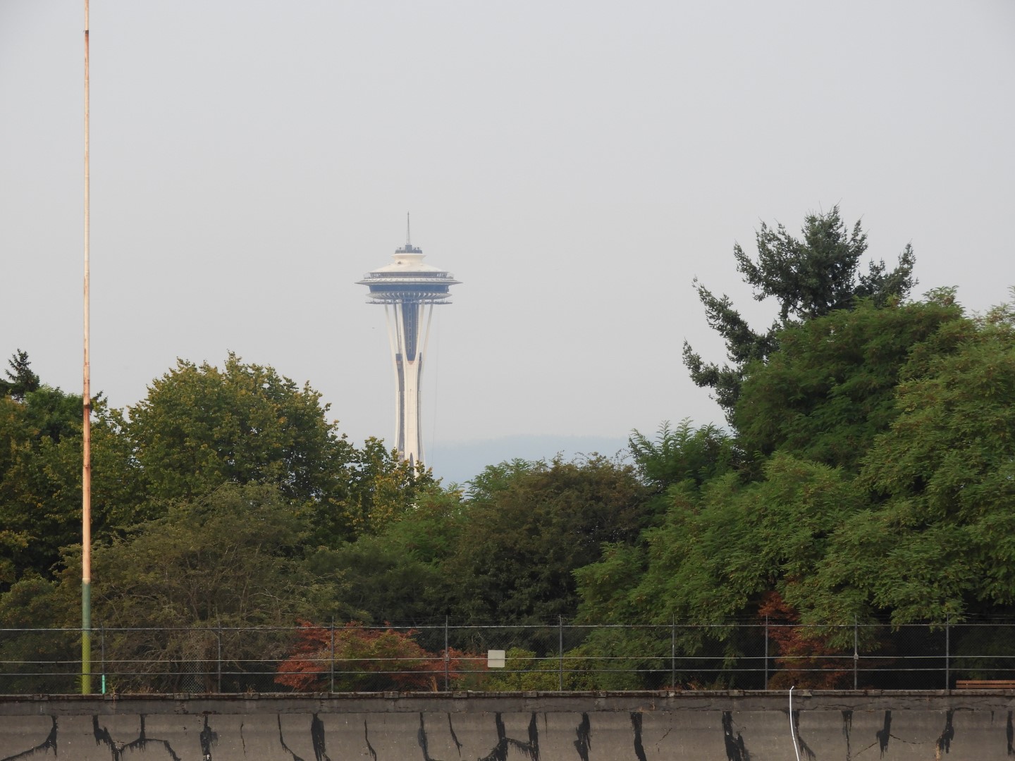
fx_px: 7330
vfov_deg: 5.9
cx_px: 508
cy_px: 380
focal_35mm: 250
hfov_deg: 7.9
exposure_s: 1/200
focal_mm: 44.8
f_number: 5.5
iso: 100
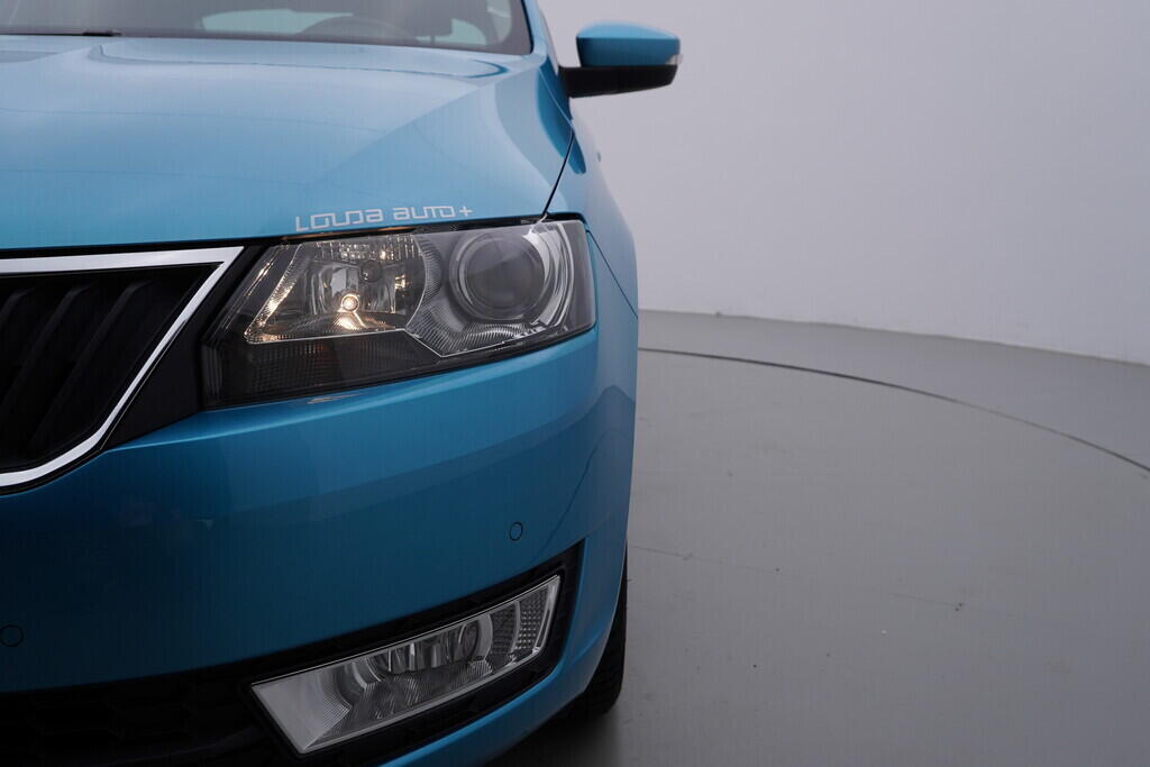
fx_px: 1150
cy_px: 384
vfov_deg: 36.9
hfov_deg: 53.1
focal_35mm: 36
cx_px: 575
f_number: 5
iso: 125
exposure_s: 1/125
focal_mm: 24
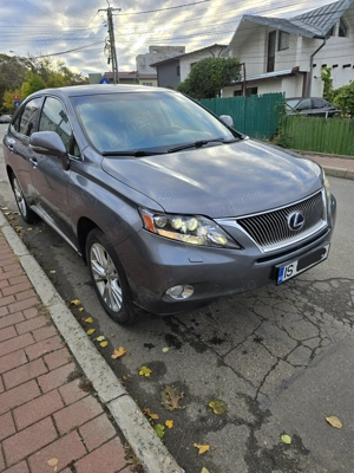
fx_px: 314
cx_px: 177
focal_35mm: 23
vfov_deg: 73.9
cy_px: 236
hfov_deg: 58.9
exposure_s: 1/182
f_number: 1.7
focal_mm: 6.3
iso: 16
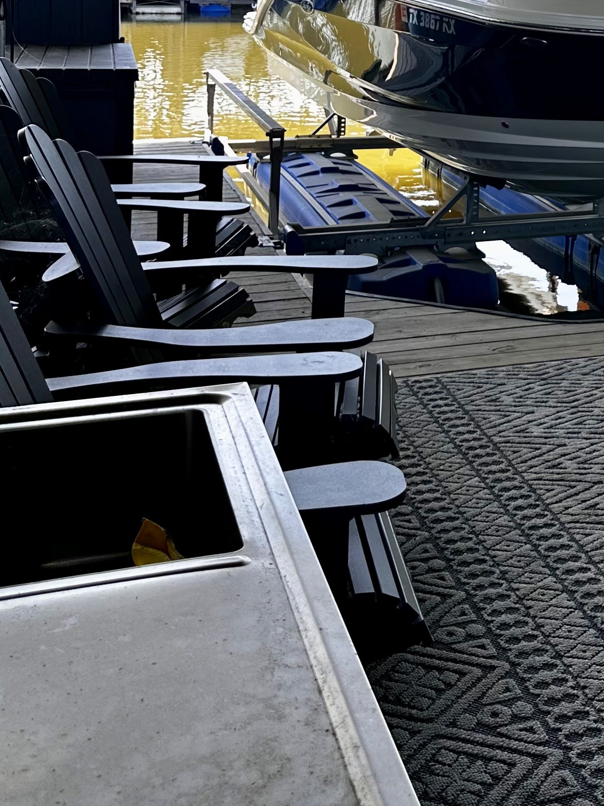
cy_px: 7
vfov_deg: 31.4
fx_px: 1326
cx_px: 632
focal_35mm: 57
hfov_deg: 24.3
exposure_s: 1/199
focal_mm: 6.86
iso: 80
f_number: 1.78
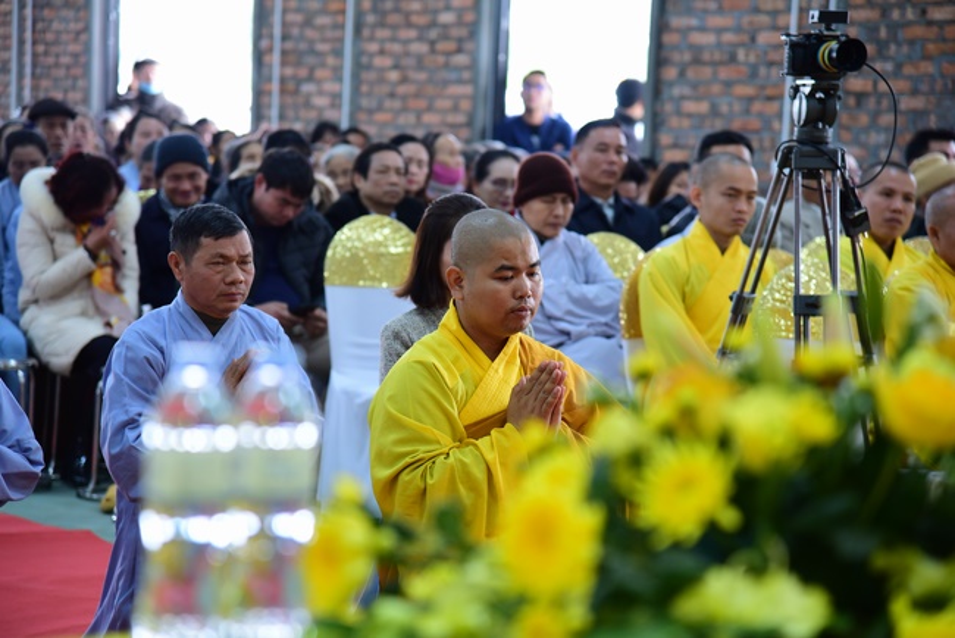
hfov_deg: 17.1
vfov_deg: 11.4
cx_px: 478
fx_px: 3185
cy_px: 319
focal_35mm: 120
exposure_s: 1/60
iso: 1250
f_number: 4
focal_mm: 120
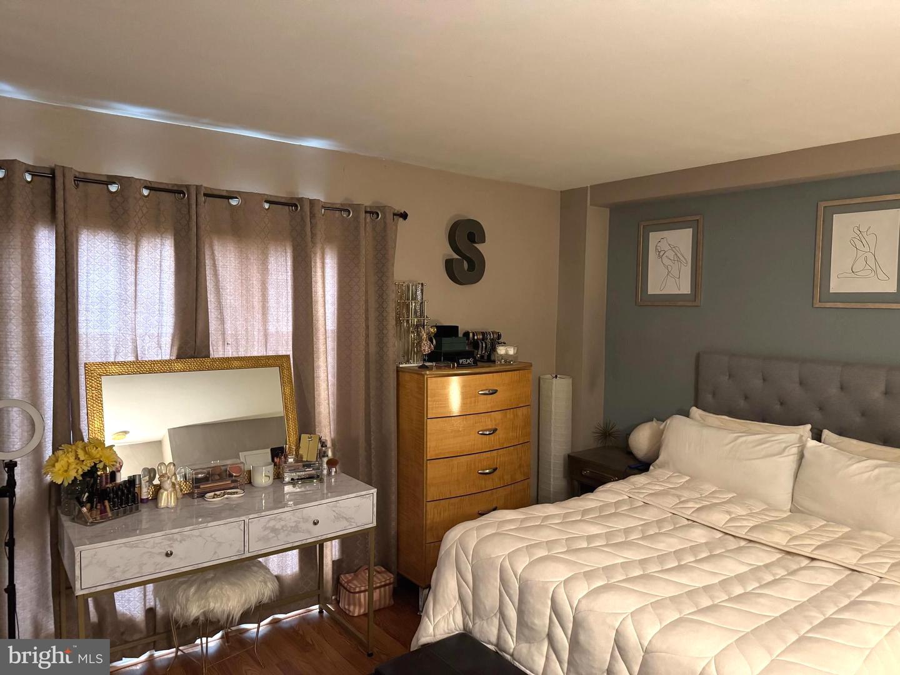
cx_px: 450
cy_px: 338
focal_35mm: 24
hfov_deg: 71.6
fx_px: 624
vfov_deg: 56.8
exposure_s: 1/40
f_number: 1.78
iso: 1000
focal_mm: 6.76
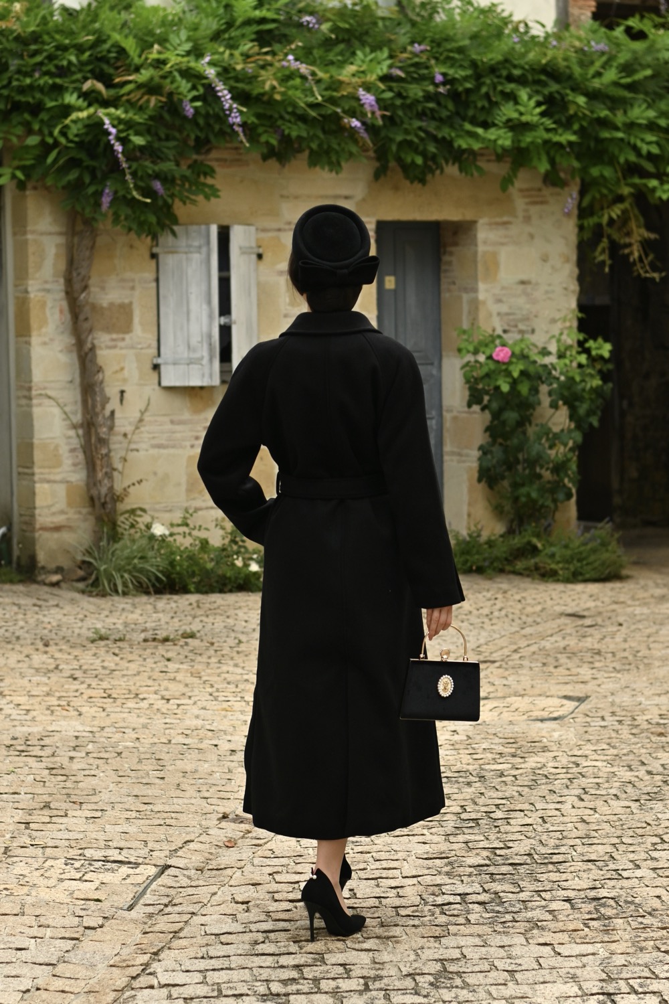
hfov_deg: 18.2
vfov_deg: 27.0
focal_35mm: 75
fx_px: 2090
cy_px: 502
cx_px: 334
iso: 200
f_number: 3.2
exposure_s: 1/1000
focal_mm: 50
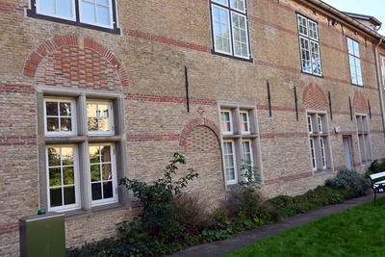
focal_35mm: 31
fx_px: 329
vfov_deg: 42.7
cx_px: 192
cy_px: 128
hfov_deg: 60.7
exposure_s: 1/250
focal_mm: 20.5
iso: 200
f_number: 5.6
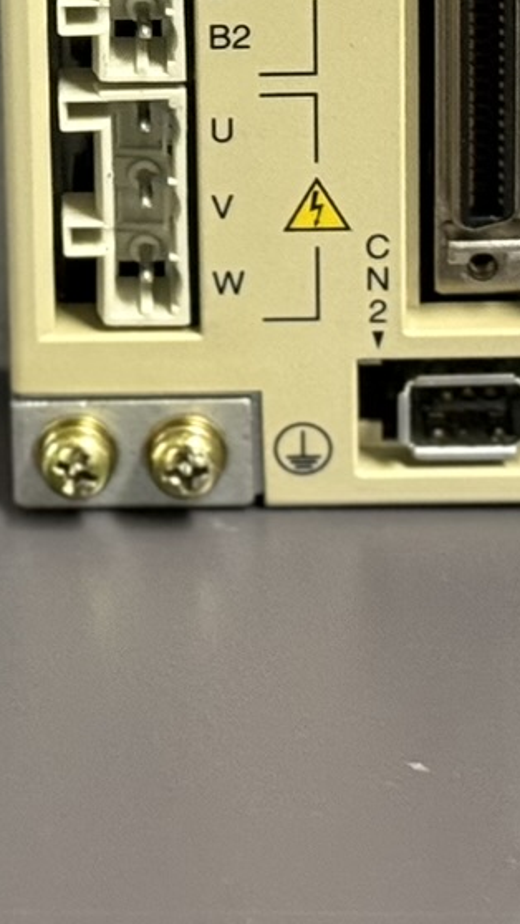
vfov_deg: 11.0
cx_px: -79
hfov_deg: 6.3
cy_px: -189
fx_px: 4705
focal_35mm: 192
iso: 250
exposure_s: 1/33
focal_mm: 6.76
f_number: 1.78
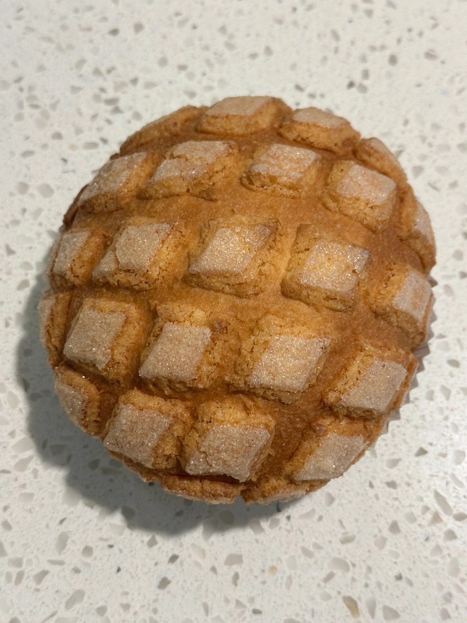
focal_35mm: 48
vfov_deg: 39.7
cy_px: 312
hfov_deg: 30.3
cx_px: 234
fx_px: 863
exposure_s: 1/60
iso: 200
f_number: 1.8
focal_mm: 6.9
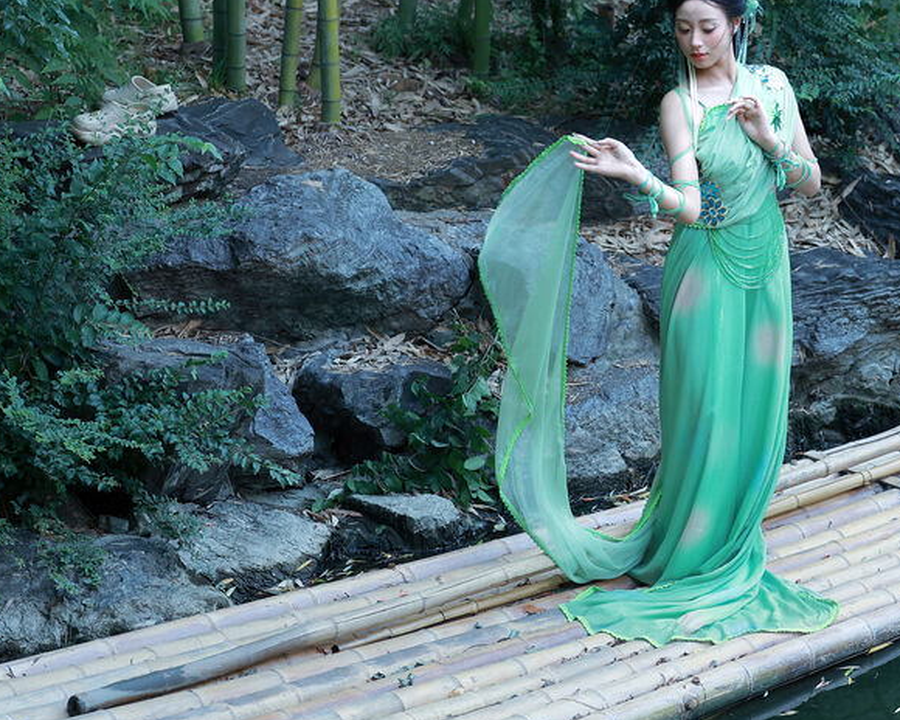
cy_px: 119
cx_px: 762
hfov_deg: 14.1
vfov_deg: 11.3
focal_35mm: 136
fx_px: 3623
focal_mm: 70
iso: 500
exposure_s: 1/125
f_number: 2.8
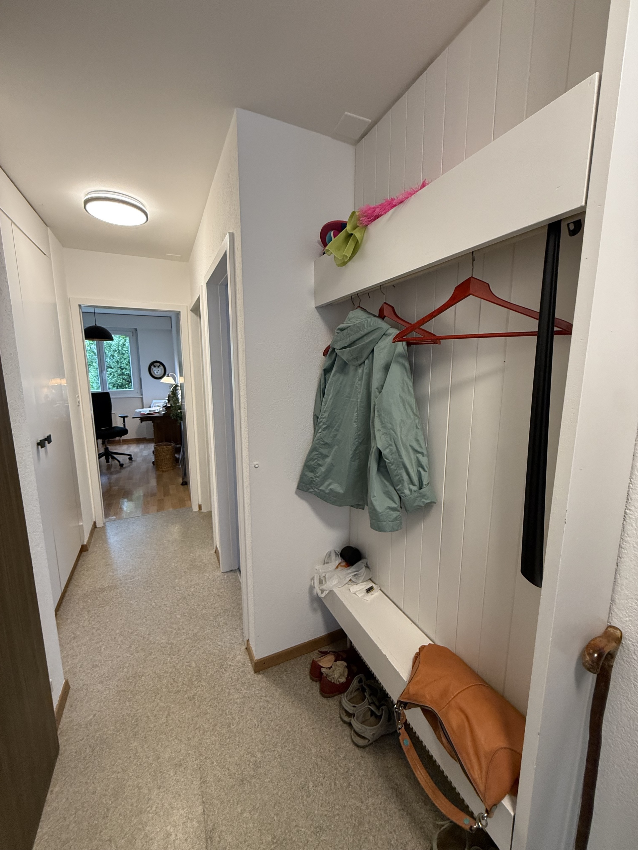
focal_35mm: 14
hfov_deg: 85.7
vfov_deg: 102.1
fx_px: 344
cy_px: 425
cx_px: 319
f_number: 2.2
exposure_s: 1/50
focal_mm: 2.22
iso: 200
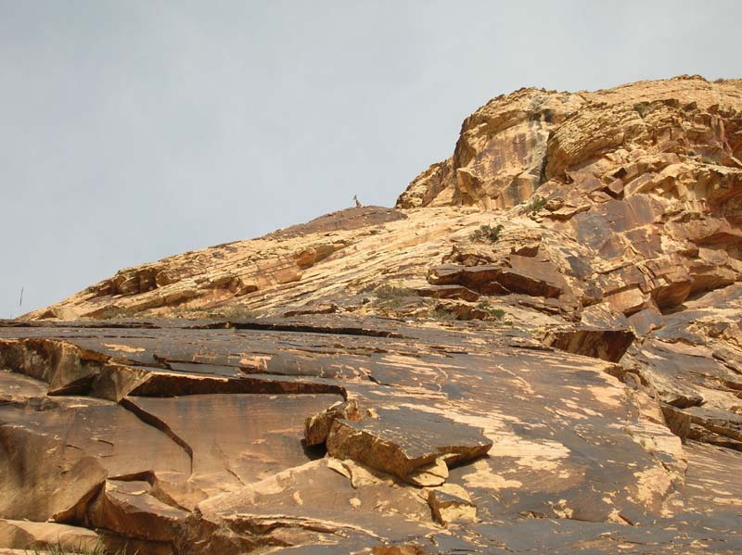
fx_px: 1585
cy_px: 278
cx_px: 371
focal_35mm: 74
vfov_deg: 19.9
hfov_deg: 26.3
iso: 50
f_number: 4
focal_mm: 12.3
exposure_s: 1/636
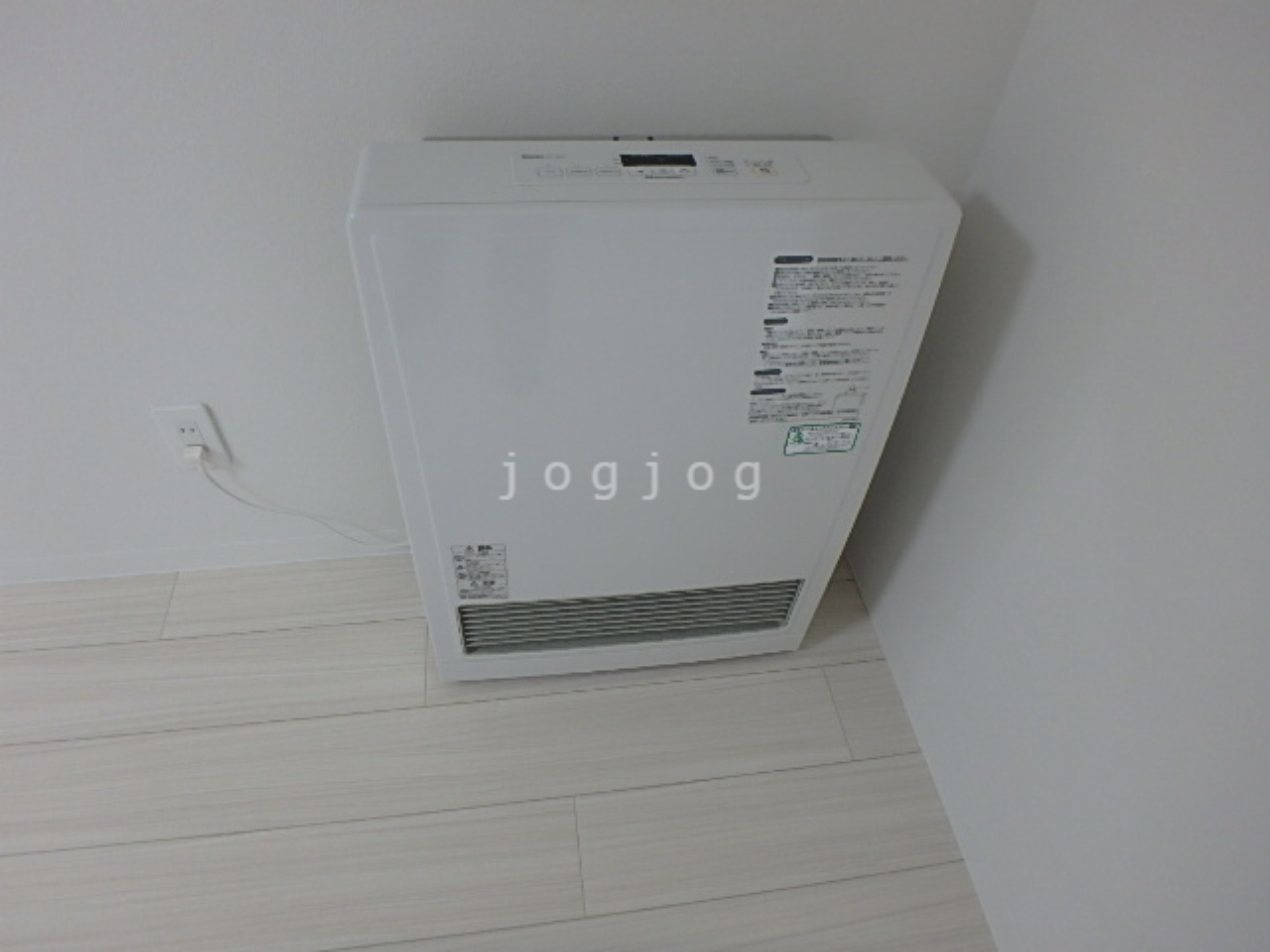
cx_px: 635
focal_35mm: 21
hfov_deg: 79.0
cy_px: 476
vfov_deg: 63.4
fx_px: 770
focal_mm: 3.7
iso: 200
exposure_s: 1/30
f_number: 3.5
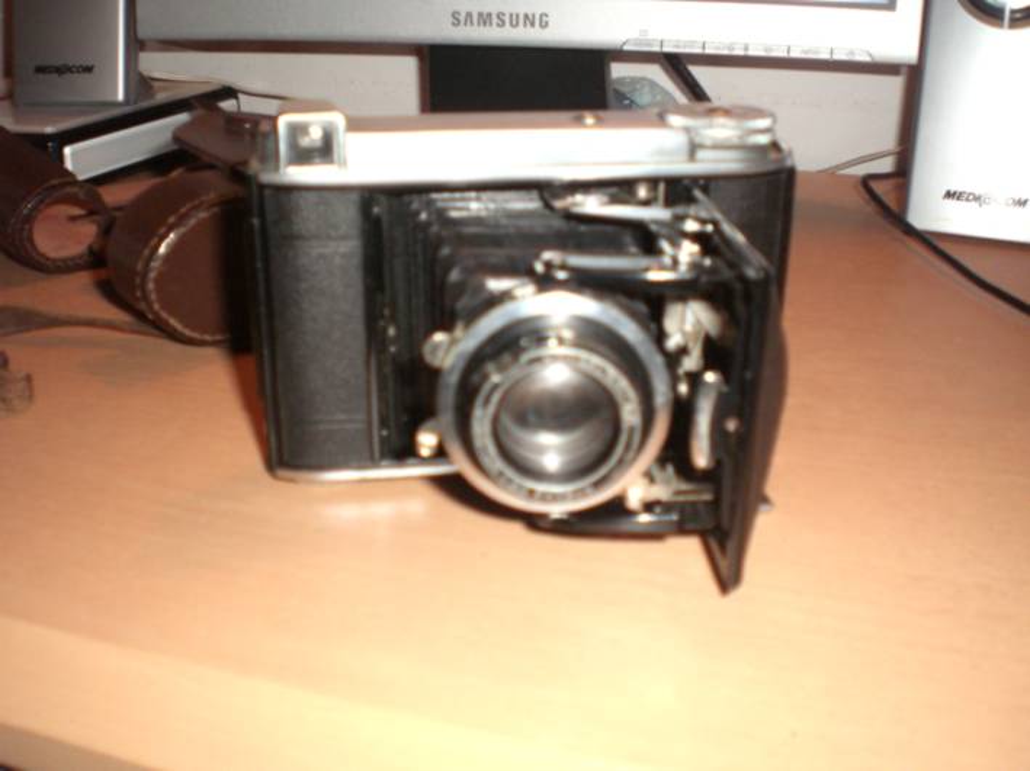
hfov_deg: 49.0
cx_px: 515
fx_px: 1130
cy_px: 386
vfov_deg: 37.7
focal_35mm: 38
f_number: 3.1
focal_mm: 6.3
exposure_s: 1/60
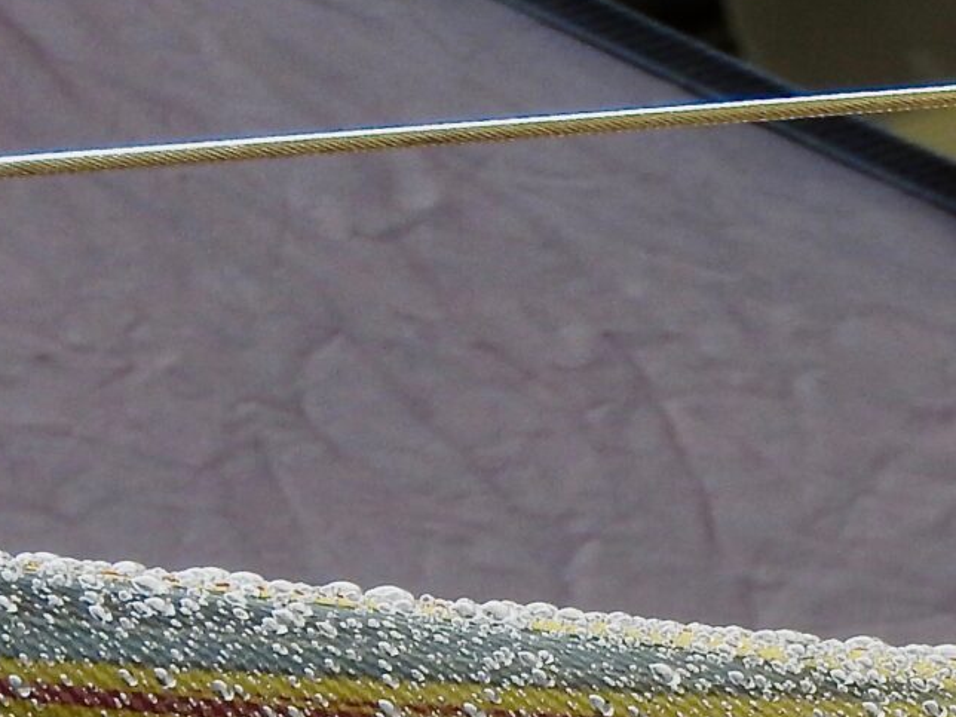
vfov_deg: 1.7
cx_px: 1170
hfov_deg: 2.3
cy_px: 978
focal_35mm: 874
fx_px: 24138
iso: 125
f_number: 5.3
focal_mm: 39.4
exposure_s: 1/60
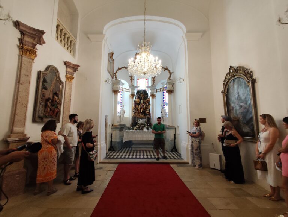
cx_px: 144
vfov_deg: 78.2
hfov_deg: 94.5
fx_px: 133
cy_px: 108
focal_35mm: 16
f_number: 2.2
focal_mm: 1.65
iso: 100
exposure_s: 1/50
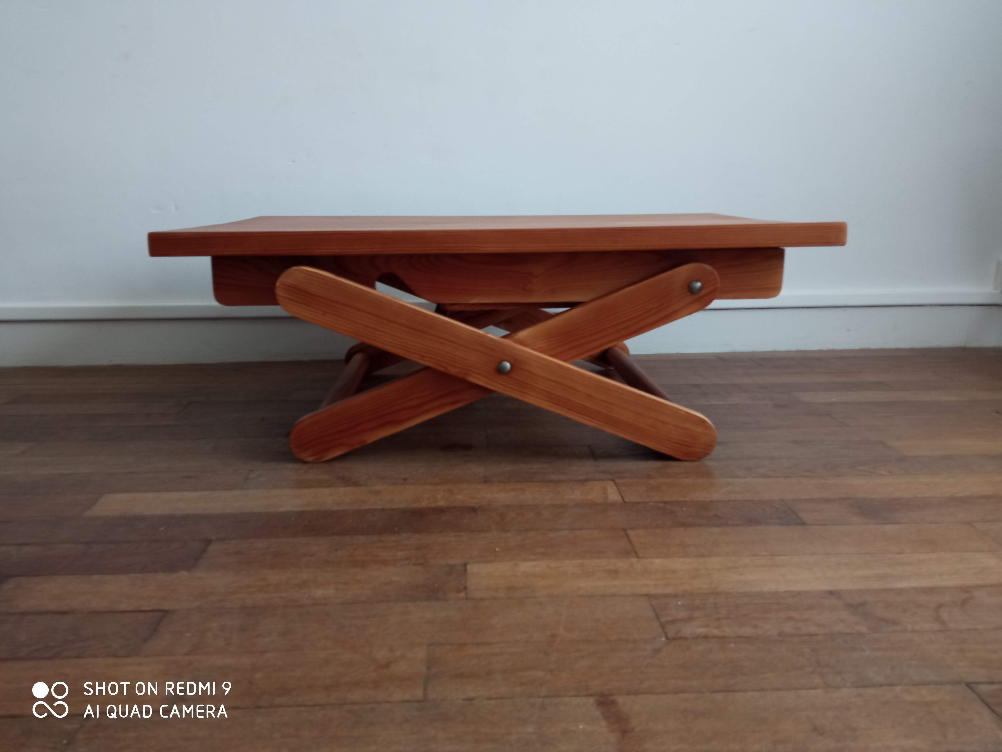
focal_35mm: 27
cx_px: 501
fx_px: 782
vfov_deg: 51.4
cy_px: 376
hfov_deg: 65.3
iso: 376
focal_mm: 3.79
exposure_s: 1/25
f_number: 2.2
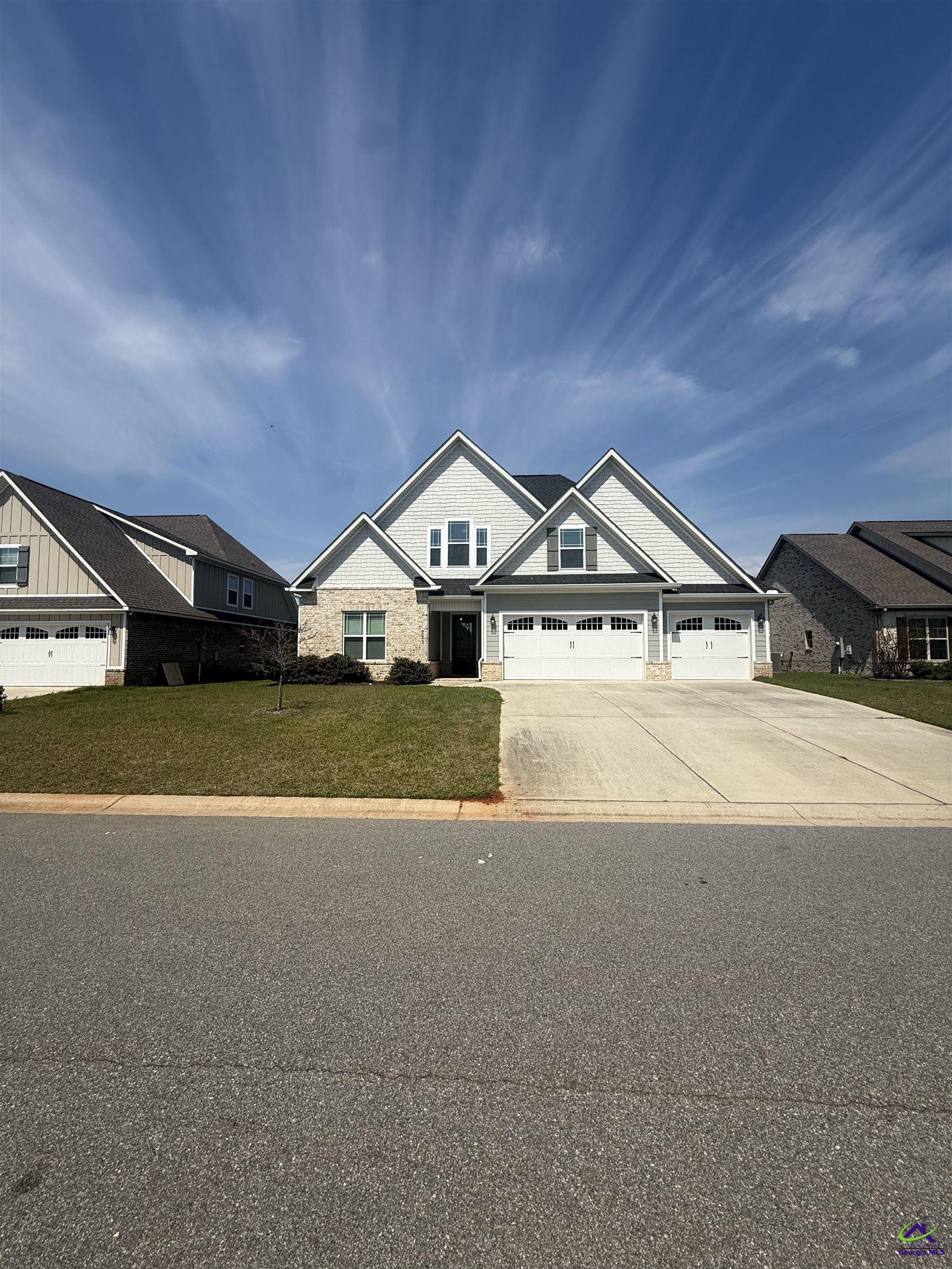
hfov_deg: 85.7
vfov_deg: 102.1
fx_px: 513
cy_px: 634
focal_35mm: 14
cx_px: 476
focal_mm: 2.22
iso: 50
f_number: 2.2
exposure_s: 1/5155
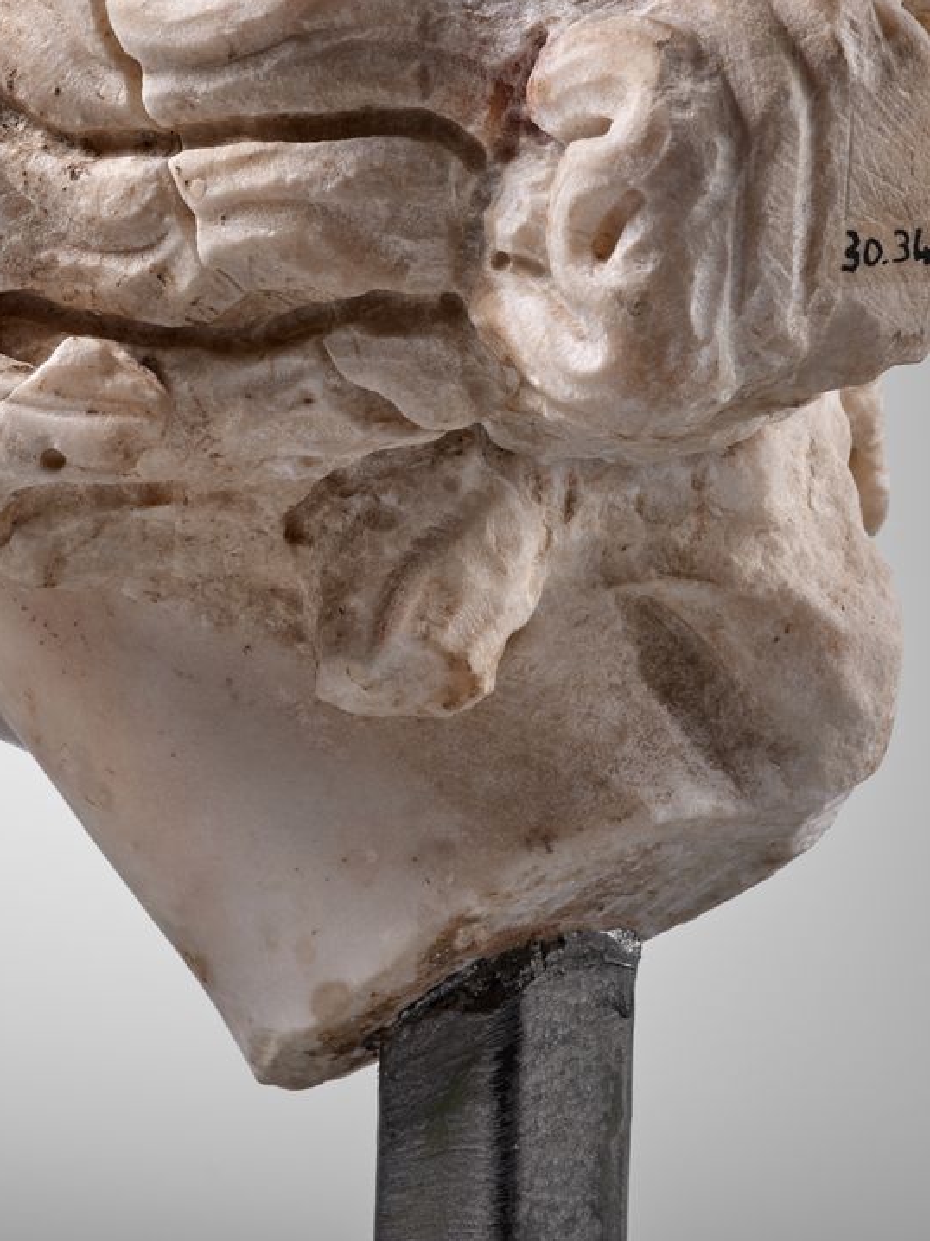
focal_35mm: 117
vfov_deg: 16.7
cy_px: 291
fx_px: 4194
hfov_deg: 12.6
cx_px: 330
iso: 200
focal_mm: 80
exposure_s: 1/60
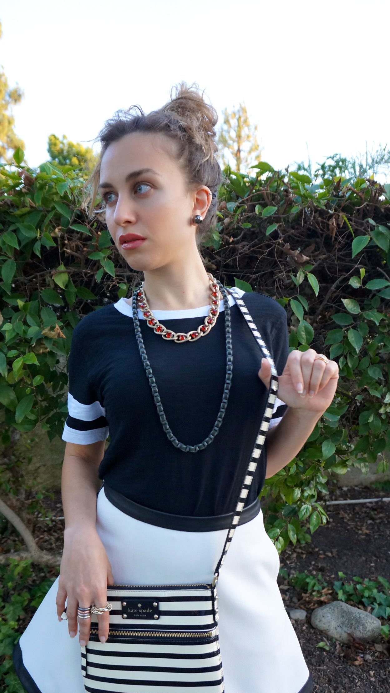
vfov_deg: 65.8
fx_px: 533
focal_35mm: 29
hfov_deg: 40.1
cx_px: 171
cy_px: 395
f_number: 3.5
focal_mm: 16
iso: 800
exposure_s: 1/320
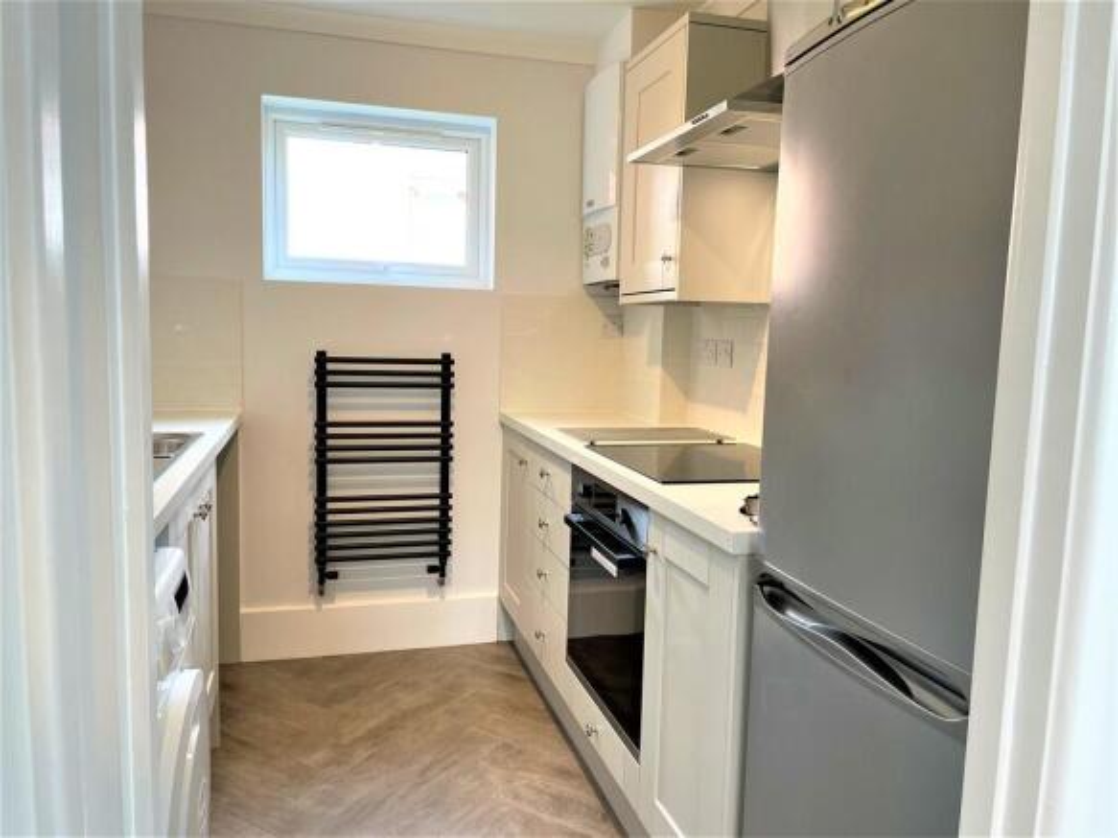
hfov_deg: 67.3
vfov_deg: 53.0
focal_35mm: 26
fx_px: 840
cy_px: 419
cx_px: 559
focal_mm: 4.2
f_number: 1.6
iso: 125
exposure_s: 1/100
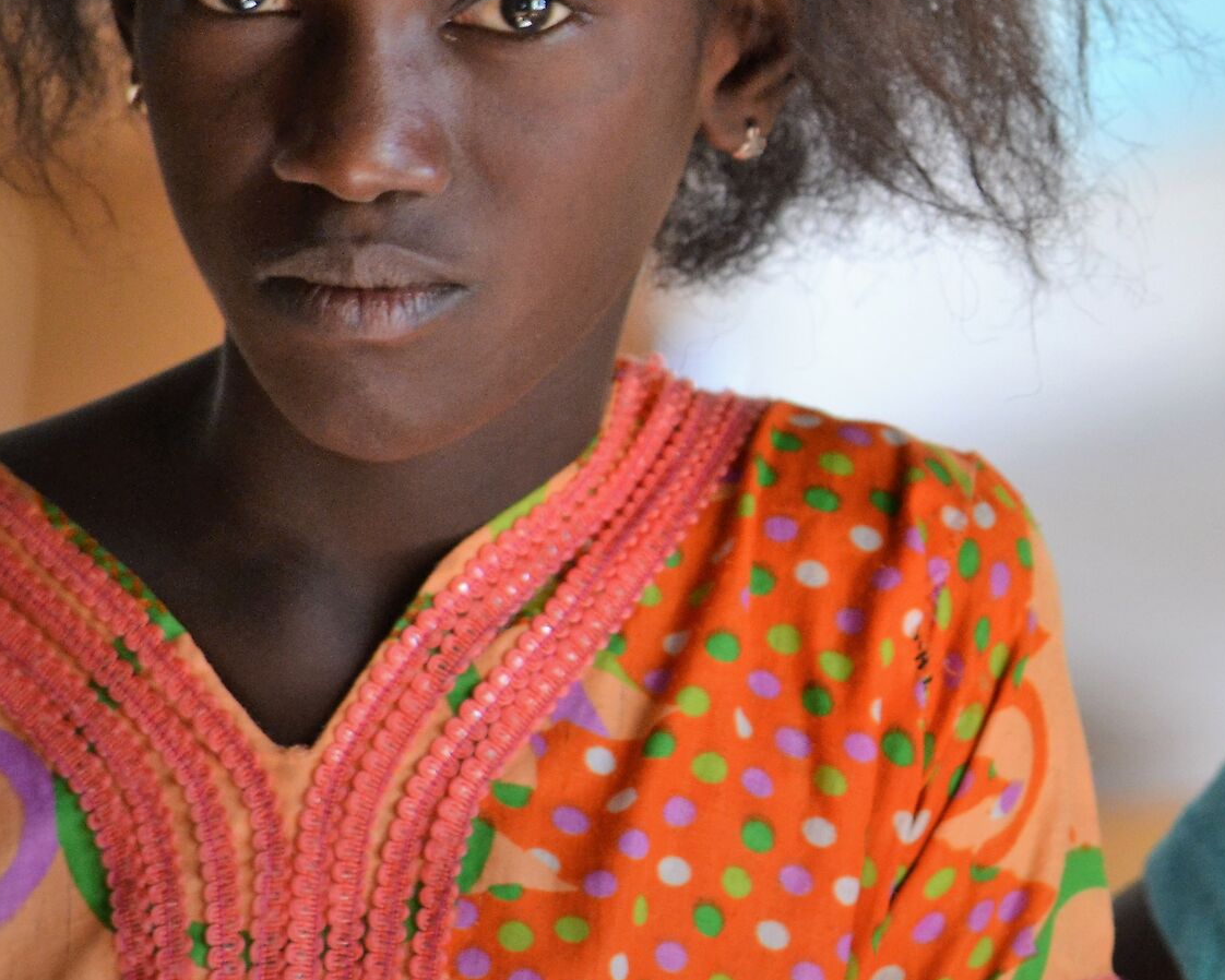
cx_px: 1134
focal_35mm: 602
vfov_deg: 2.6
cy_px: 211
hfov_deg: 3.2
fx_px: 21829
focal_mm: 200
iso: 1000
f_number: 5
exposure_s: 1/125
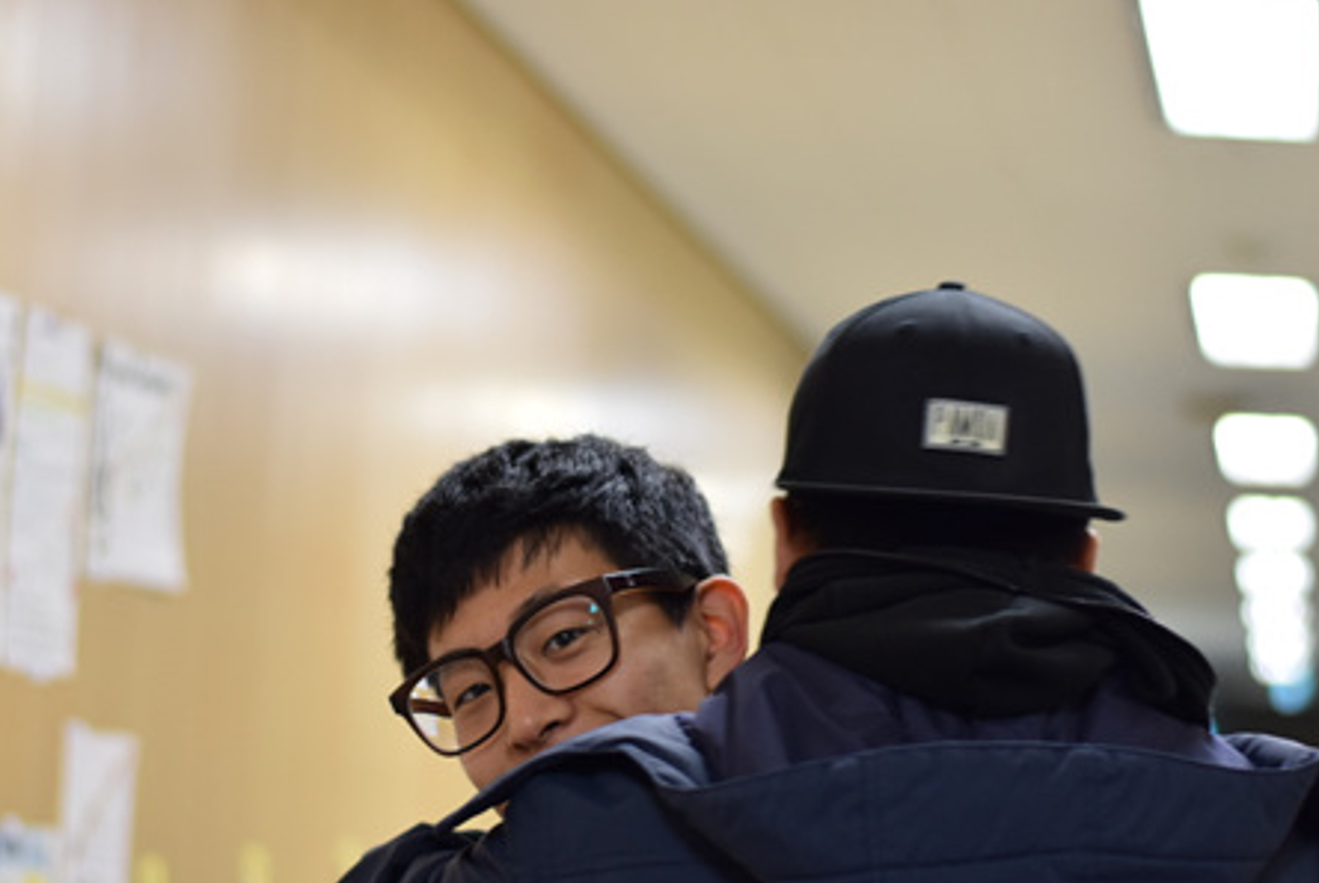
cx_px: 609
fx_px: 3961
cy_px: 554
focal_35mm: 108
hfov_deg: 18.9
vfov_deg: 12.7
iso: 400
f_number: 1.8
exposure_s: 1/100
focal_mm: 50
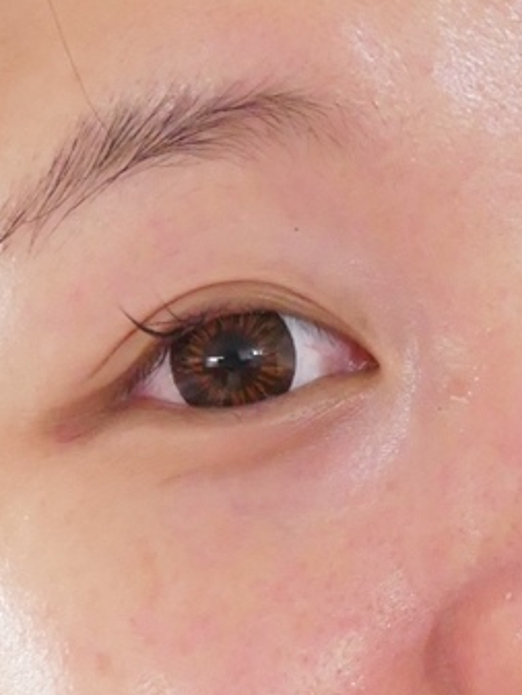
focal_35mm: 152
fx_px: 3054
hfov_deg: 9.6
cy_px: 920
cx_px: 676
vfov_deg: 12.6
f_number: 5.6
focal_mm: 16
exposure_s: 1/20
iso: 1250
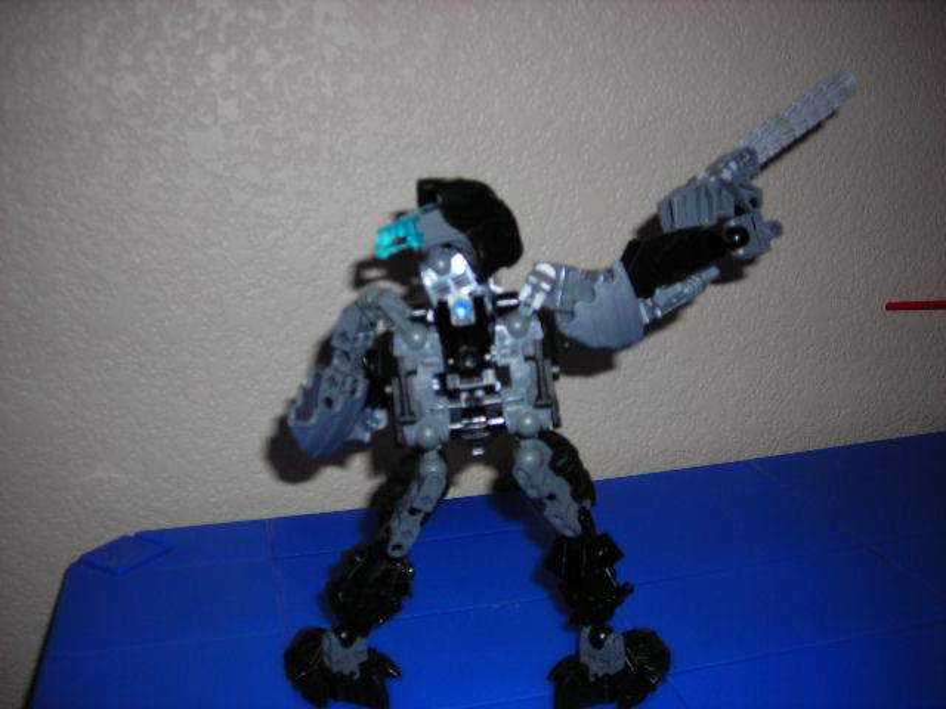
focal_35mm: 38
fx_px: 1038
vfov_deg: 37.7
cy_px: 354
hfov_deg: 49.0
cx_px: 473
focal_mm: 6.3
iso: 50
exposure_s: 1/60.1
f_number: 3.2
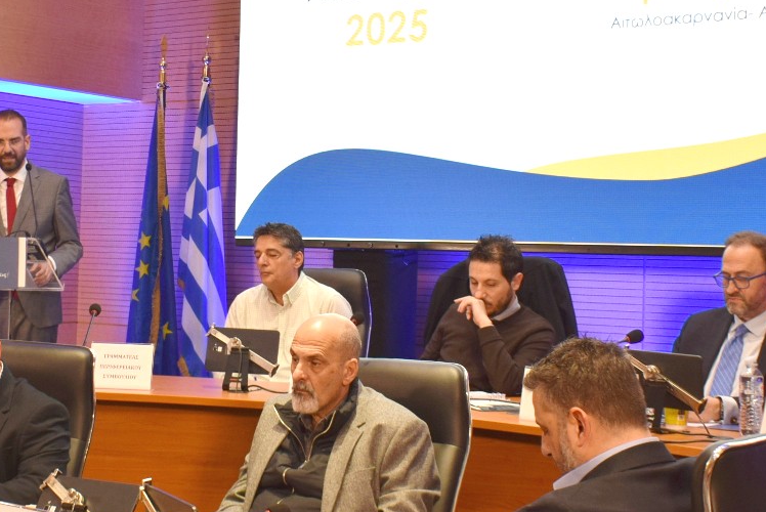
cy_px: 213
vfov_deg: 20.6
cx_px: 266
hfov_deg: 30.3
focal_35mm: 66
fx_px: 1405
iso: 400
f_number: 4.5
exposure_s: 1/50
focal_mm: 22
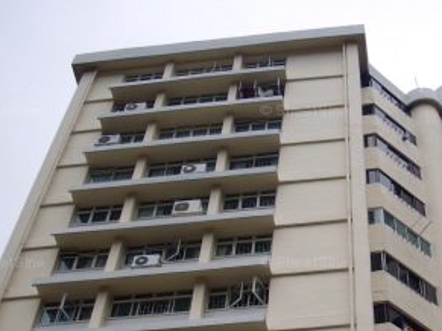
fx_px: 893
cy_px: 264
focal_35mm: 70
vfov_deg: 20.8
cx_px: 374
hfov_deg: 27.1
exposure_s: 1/500
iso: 80
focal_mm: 6.2
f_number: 5.6
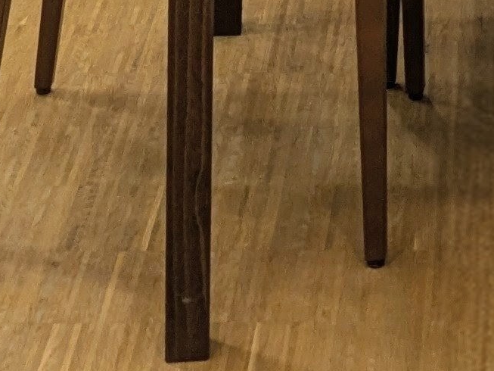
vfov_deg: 7.1
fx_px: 2526
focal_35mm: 177
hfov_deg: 10.9
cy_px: -905
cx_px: 626
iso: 46
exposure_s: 1/33.3
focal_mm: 5.43
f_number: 1.89
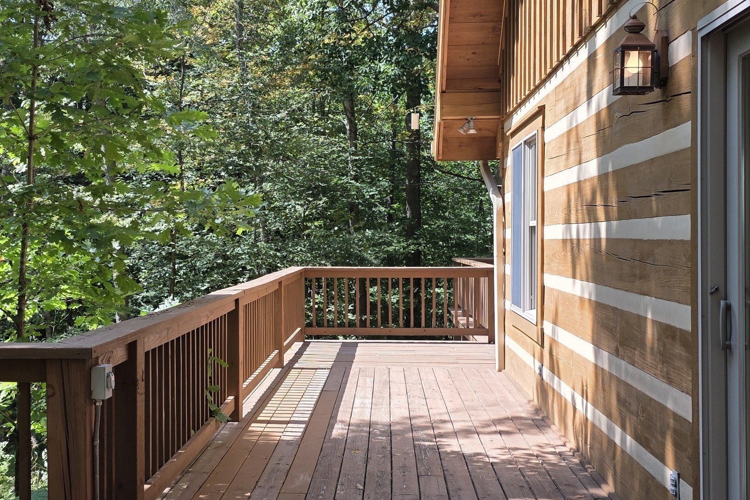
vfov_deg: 29.2
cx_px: 344
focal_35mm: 46
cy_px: 250
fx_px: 958
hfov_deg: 42.7
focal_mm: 6.3
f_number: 1.7
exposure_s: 1/1493
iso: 80
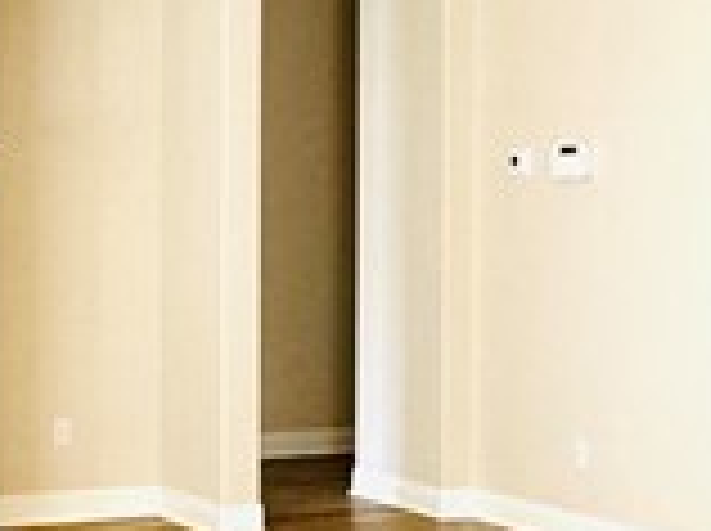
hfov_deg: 21.5
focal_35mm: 91
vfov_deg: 16.2
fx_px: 1866
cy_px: 270
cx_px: 238
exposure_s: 1/60
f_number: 2.2
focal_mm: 2.22
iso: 250
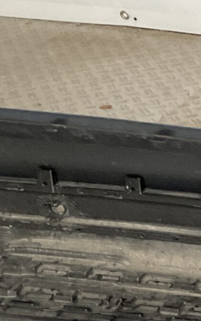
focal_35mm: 118
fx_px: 1034
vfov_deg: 17.4
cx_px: 547
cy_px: 282
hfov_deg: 9.4
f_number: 1.8
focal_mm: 3
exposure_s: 1/60
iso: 125
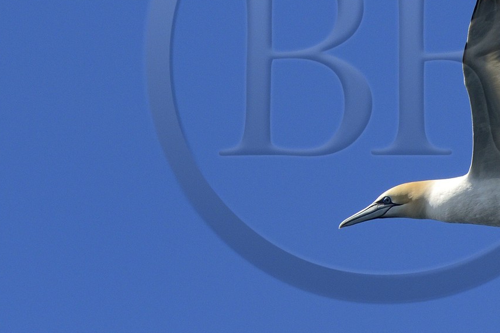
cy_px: 60
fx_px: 5192
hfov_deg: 5.5
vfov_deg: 3.7
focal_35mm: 374
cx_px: 384
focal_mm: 200
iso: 800
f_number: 10
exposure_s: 1/2000
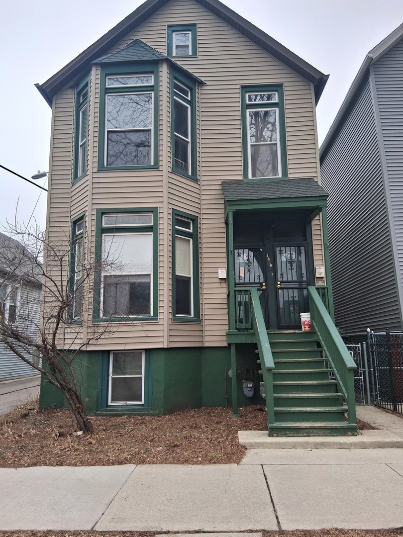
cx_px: 202
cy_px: 268
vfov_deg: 67.3
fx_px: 404
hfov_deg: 53.1
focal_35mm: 26
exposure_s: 1/222
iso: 25
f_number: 1.8
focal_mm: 3.98
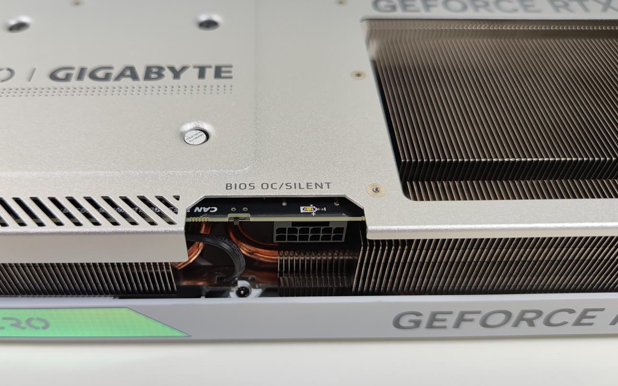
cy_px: 193
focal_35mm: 31
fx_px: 522
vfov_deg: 40.6
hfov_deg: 61.0
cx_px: 264
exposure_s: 1/100
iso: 71
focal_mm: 6.78
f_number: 1.85
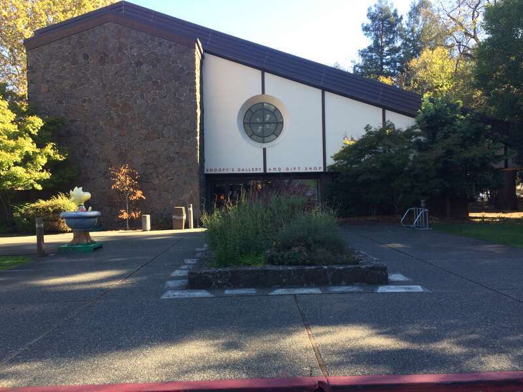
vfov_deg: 48.2
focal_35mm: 29
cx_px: 262
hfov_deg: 61.7
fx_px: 438
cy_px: 196
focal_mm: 4.15
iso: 32
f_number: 2.2
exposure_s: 1/297
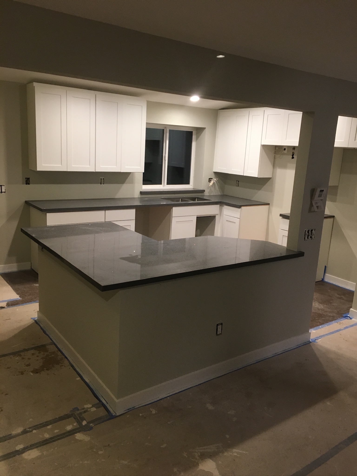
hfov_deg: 48.2
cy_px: 238
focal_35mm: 29
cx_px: 178
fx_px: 399
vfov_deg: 61.7
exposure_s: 1/30
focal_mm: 4.15
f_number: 2.2
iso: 100
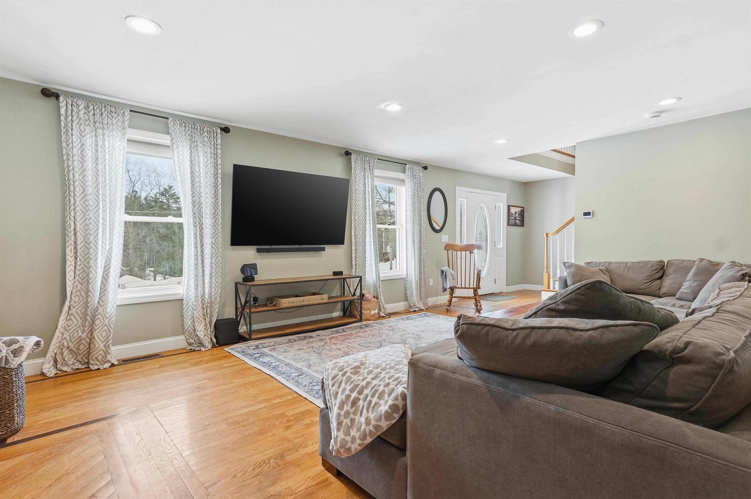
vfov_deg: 71.9
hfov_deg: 95.0
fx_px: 344
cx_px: 376
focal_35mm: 16
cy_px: 250
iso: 800
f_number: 7.1
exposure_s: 1/400
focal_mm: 11
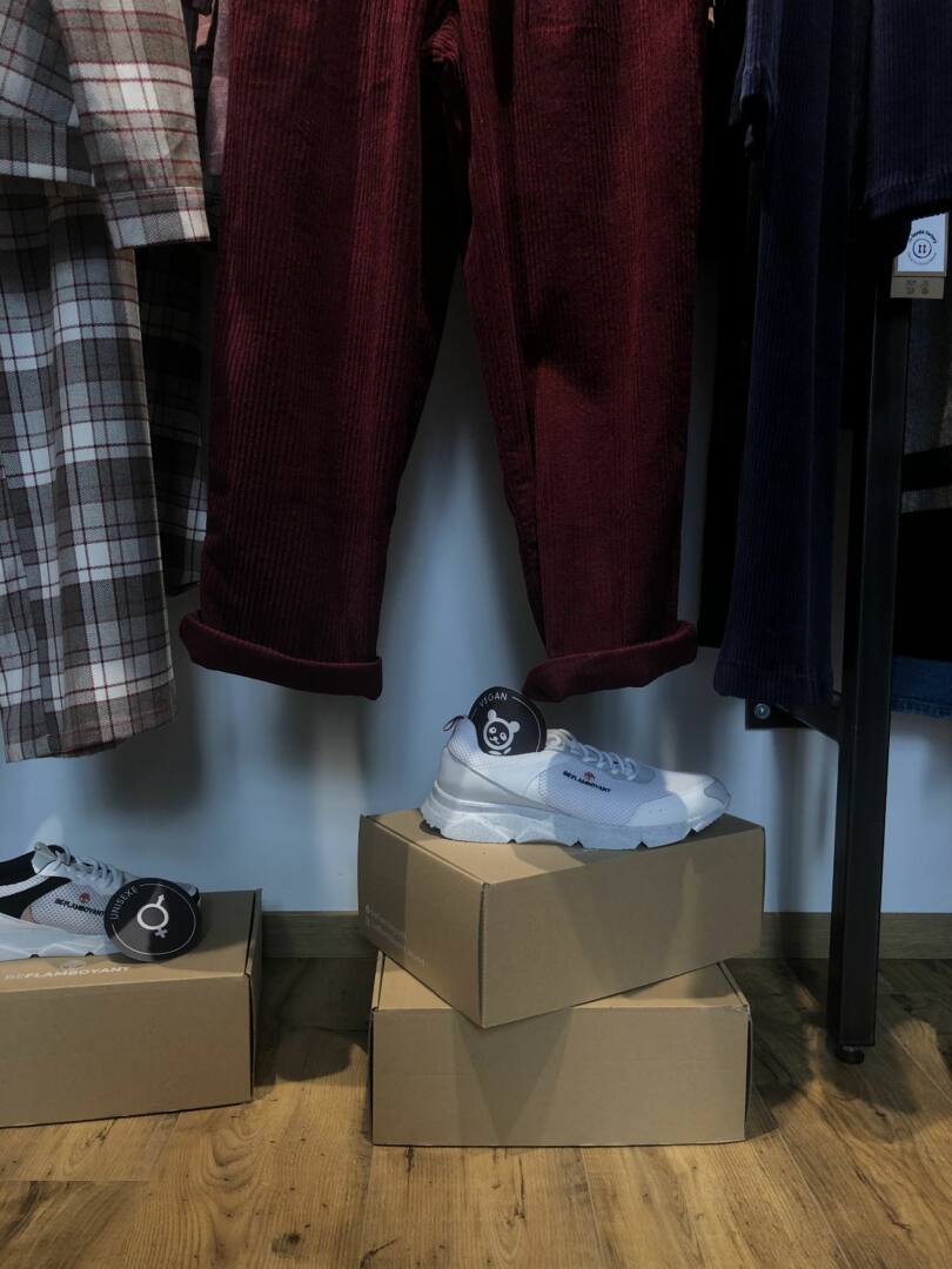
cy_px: 634
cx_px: 476
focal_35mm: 28
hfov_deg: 49.7
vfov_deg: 63.4
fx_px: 1027
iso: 25
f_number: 1.8
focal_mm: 4
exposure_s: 1/50
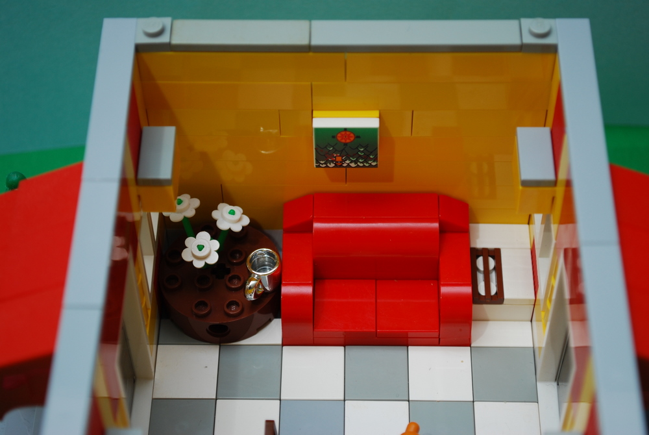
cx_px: 324
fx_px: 1489
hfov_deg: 24.6
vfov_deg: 16.6
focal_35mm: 82
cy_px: 218
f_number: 5.6
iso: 200
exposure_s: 1/60
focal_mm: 55
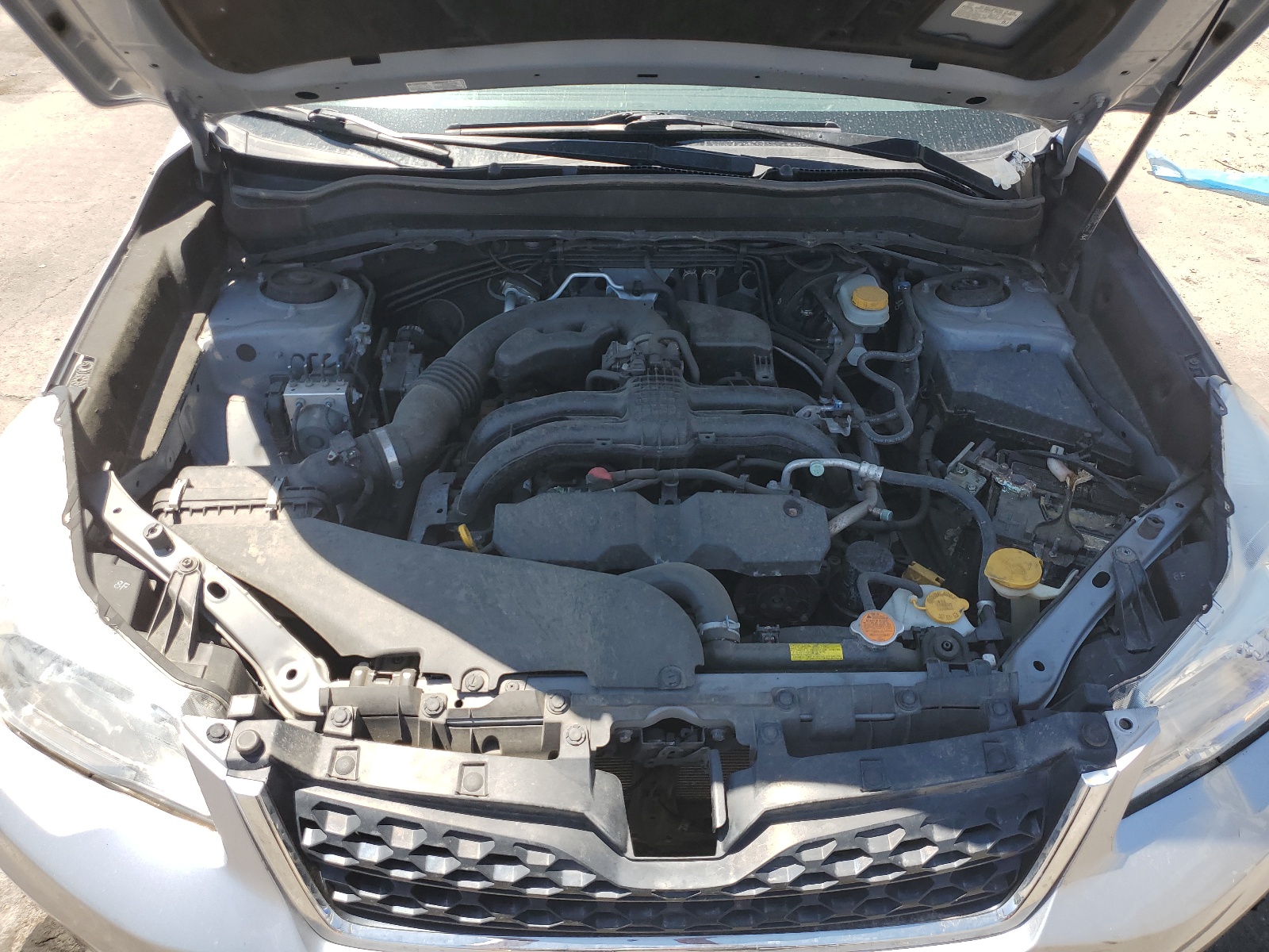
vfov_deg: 53.1
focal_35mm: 26
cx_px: 634
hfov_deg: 67.3
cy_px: 476
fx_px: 953
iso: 50
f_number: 1.5
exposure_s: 1/1000
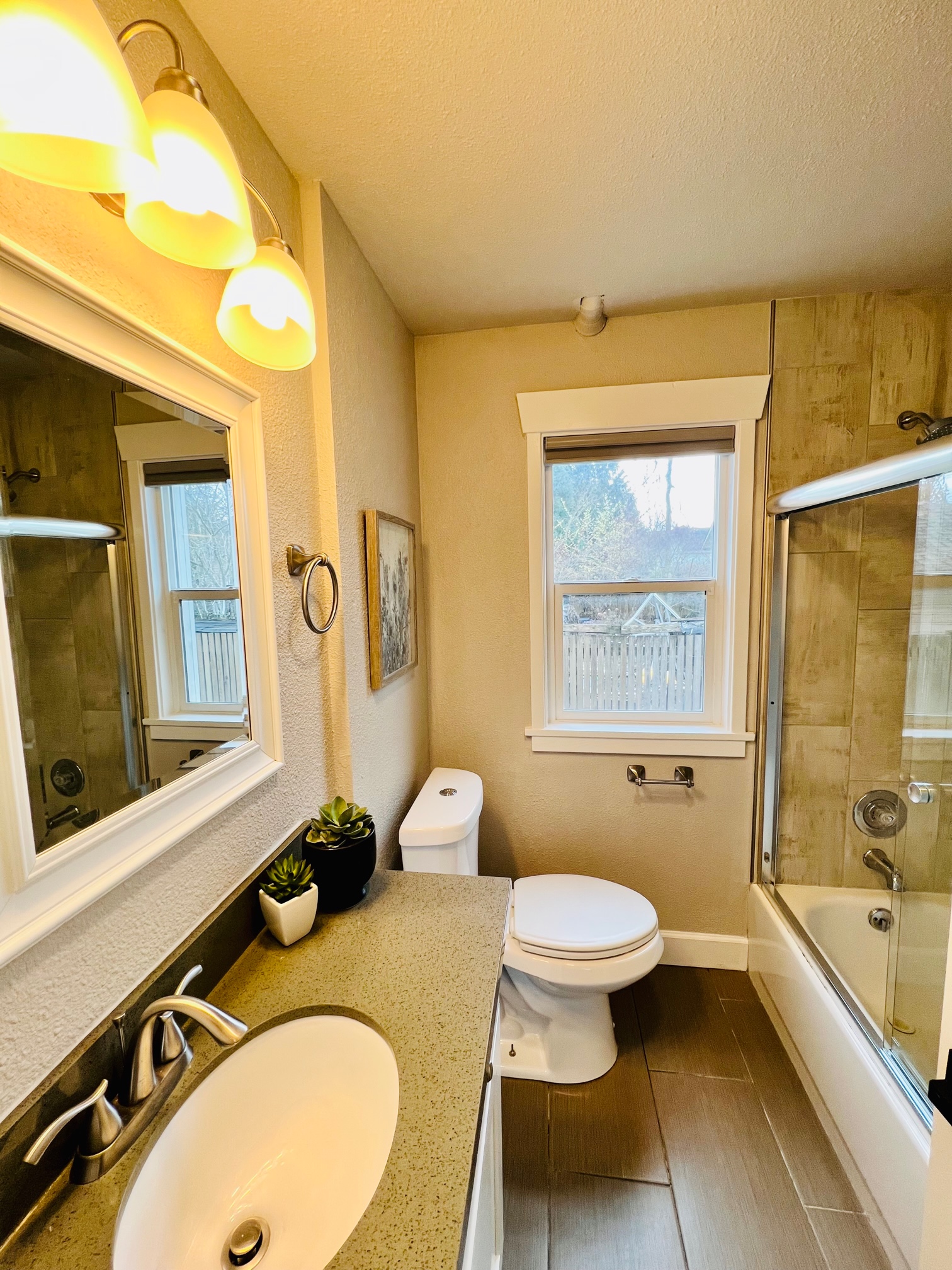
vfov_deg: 106.2
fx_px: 477
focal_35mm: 13
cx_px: 476
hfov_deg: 89.9
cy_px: 635
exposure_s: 1/122
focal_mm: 1.57
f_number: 1.8
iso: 100
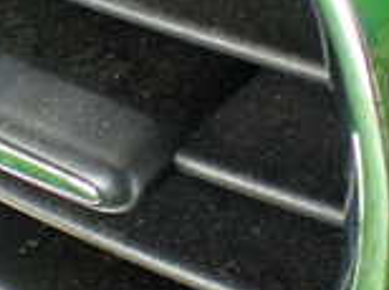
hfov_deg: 15.8
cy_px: 61
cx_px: 210
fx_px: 1403
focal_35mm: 125
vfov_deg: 11.8
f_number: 2.4
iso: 200
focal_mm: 5.79
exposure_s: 1/40
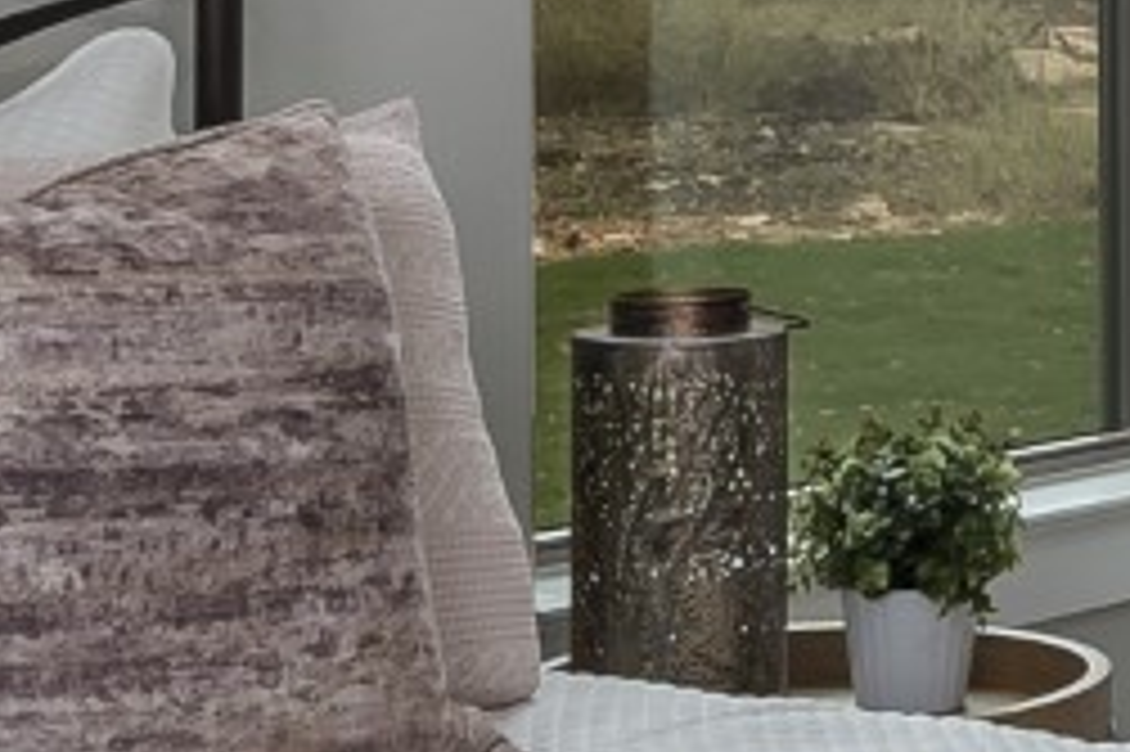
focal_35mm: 130
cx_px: 1900
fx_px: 4078
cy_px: -99
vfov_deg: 10.4
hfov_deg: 14.3
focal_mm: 17
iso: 400
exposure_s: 1/8
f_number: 8
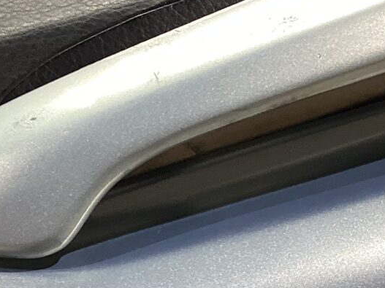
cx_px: 231
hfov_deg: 17.4
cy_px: 329
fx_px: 1257
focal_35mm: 113
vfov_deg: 12.8
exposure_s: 1/50
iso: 160
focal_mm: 3.3
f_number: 2.4
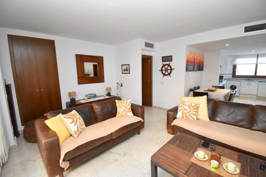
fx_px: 111
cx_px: 133
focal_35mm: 15
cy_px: 88
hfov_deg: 100.4
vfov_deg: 77.3
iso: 1800
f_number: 4.5
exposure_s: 1/125
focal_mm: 10
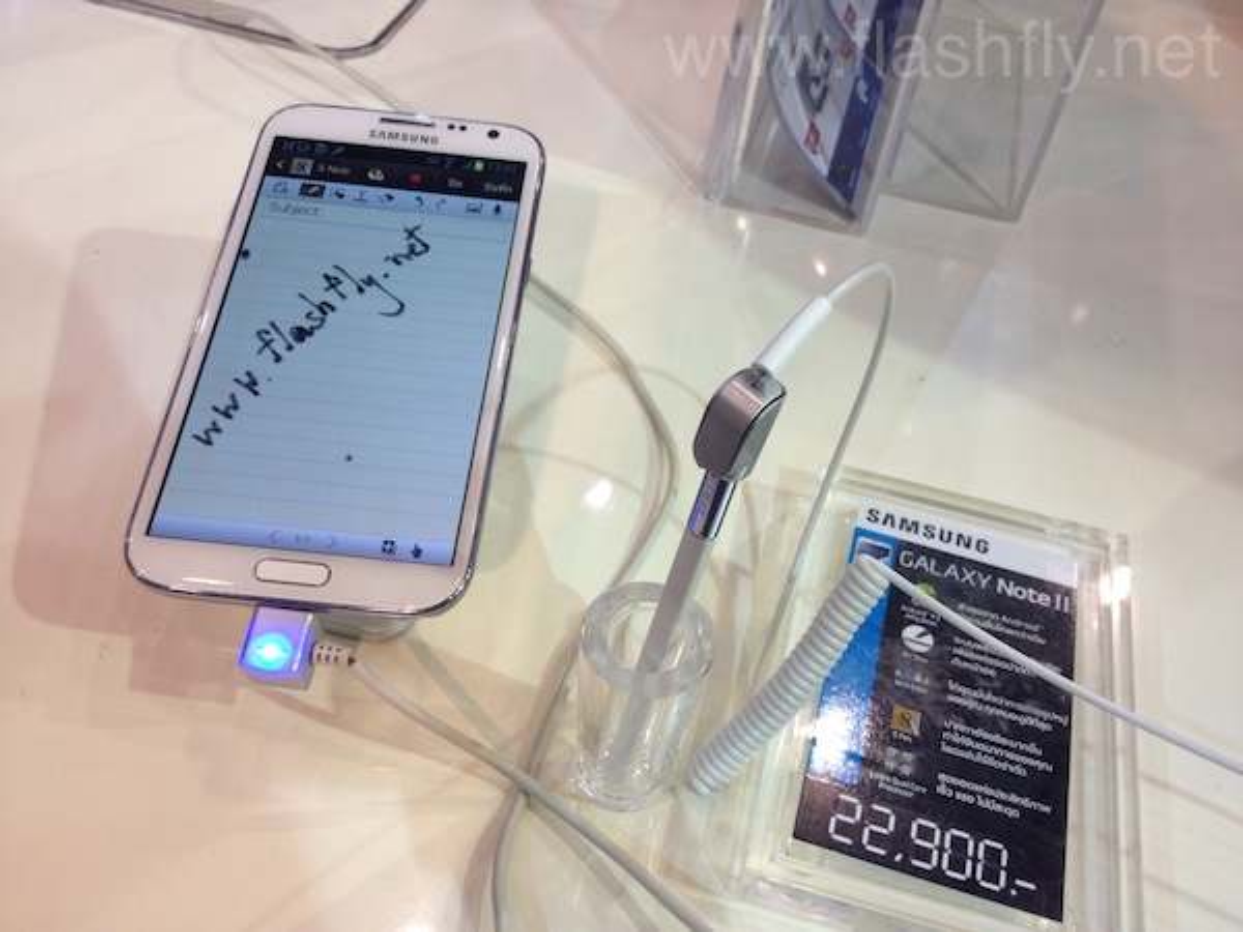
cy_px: 466
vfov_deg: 40.7
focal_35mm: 35
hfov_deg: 52.6
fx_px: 1257
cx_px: 622
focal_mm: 4.28
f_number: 2.4
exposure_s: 1/30
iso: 50
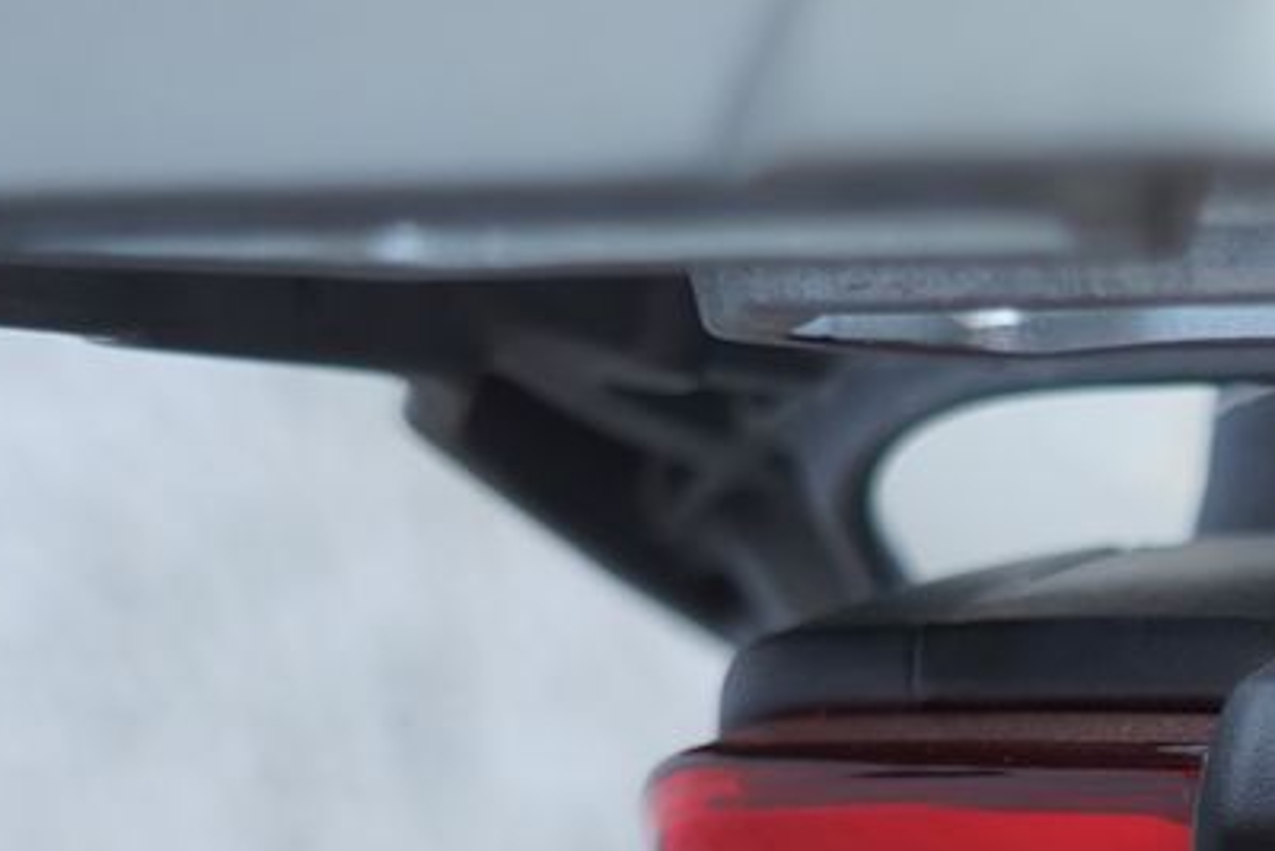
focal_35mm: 265
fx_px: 9388
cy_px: 1168
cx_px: 1718
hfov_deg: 7.7
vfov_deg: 5.2
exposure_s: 1/60
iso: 320
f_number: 4
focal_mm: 53
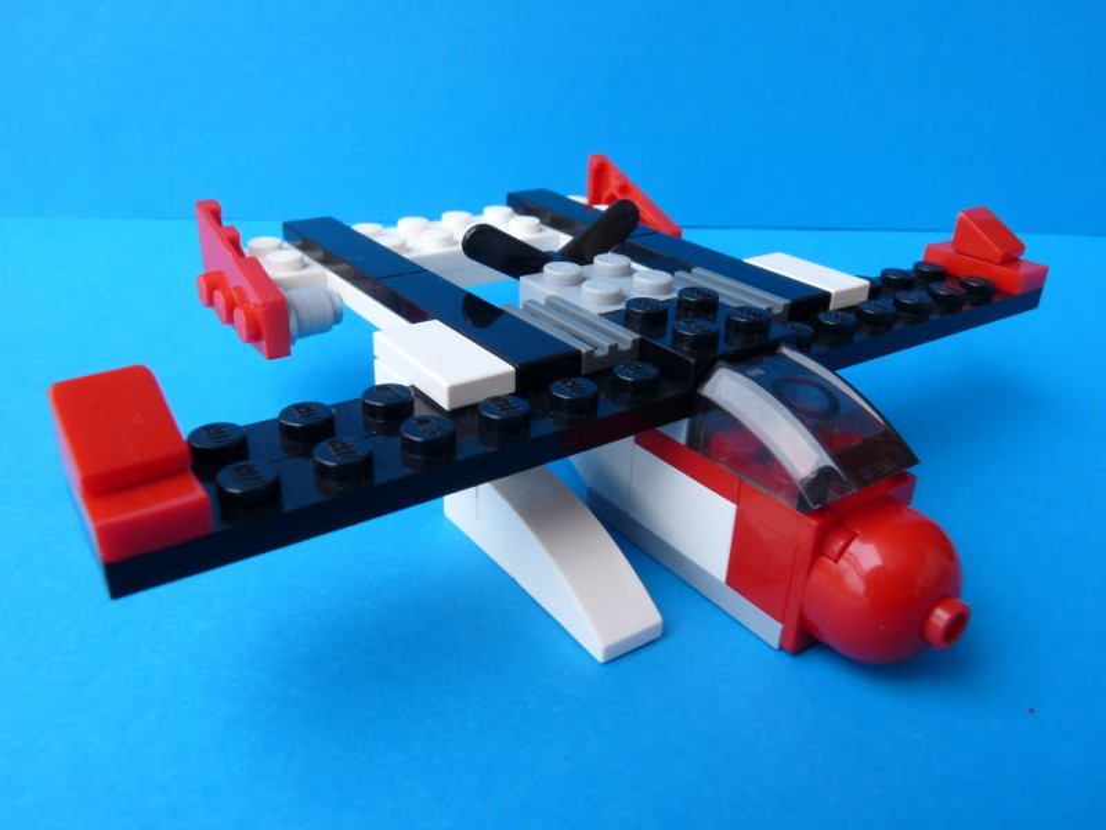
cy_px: 415
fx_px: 863
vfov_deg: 51.4
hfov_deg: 65.3
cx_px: 553
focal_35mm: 27
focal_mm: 4.8
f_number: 5.6
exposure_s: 1/13
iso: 100
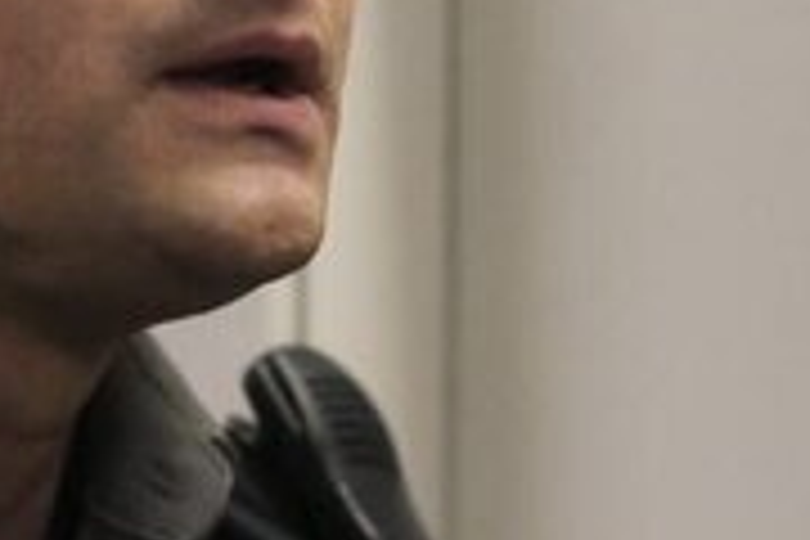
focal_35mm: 374
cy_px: 205
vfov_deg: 3.7
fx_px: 8414
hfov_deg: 5.5
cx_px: 378
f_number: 2
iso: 10000
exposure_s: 1/250
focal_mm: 56
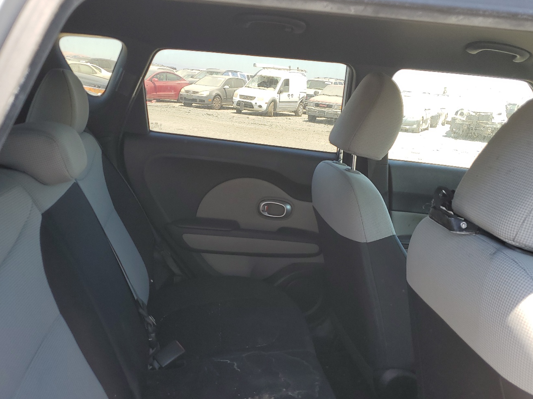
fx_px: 493
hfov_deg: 56.8
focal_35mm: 32
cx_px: 260
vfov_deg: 43.9
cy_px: 241
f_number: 1.5
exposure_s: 1/303
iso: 50
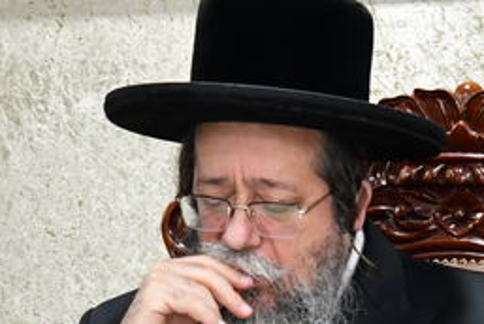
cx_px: 60
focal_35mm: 261
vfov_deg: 5.3
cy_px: 140
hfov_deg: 7.9
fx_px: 3513
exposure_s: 1/100
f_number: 5.6
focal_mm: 48
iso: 3200
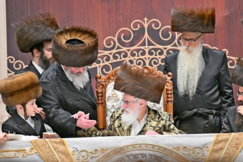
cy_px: 81
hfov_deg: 6.9
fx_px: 2024
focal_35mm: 300
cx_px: 122
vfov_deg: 4.6
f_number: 2.8
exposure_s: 1/250
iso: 320
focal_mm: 200
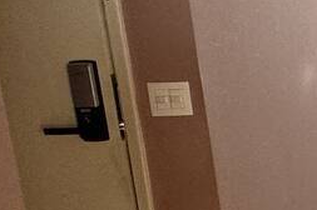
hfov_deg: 15.9
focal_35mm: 83
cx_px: 710
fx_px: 730
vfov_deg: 16.4
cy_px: 112
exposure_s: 1/99
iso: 160
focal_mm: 2.22
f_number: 2.2
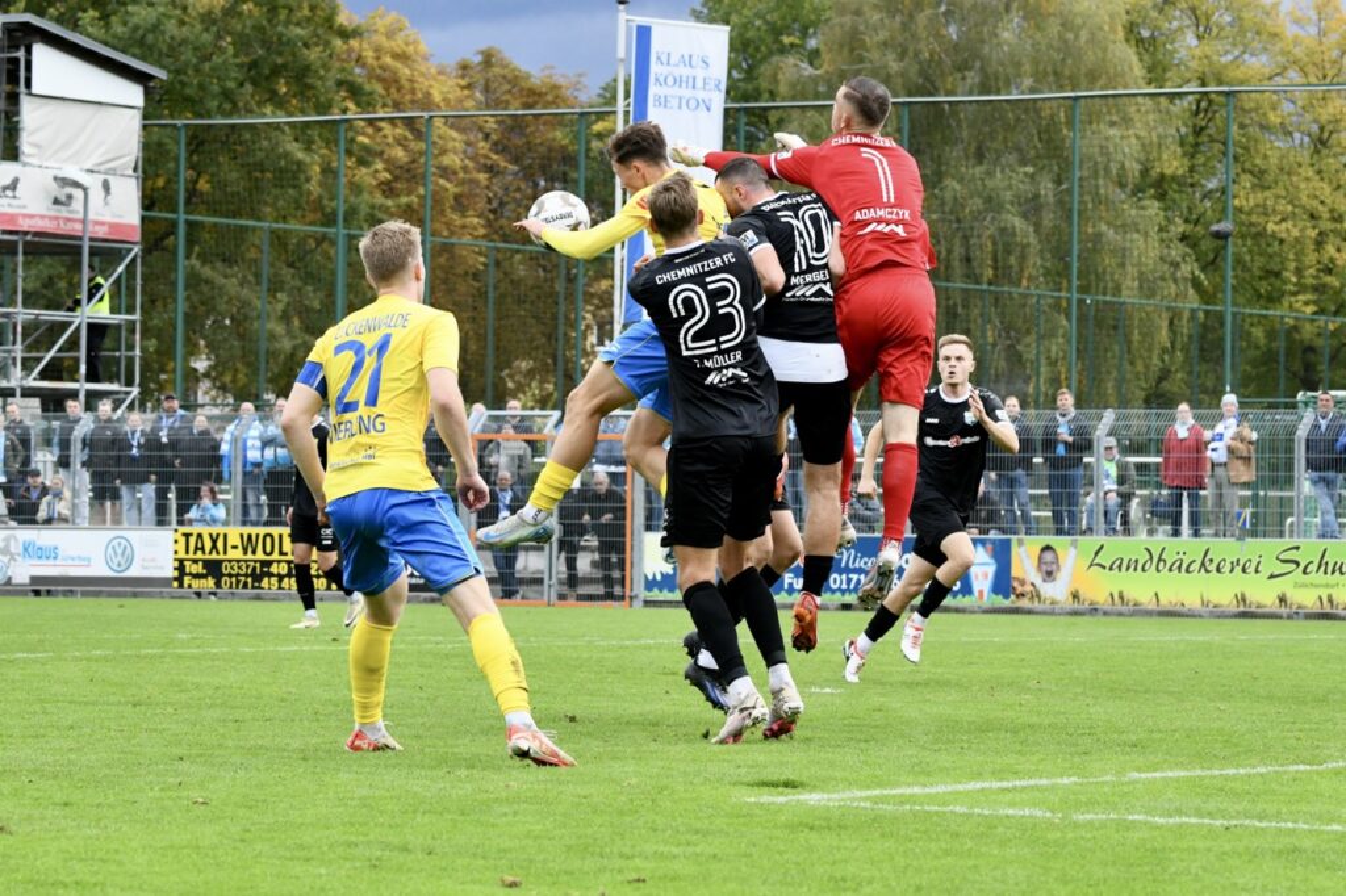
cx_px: 673
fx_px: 3812
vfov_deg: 13.4
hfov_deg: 20.0
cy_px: 448
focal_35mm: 102
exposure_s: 1/1600
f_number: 6.3
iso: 2000
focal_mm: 102
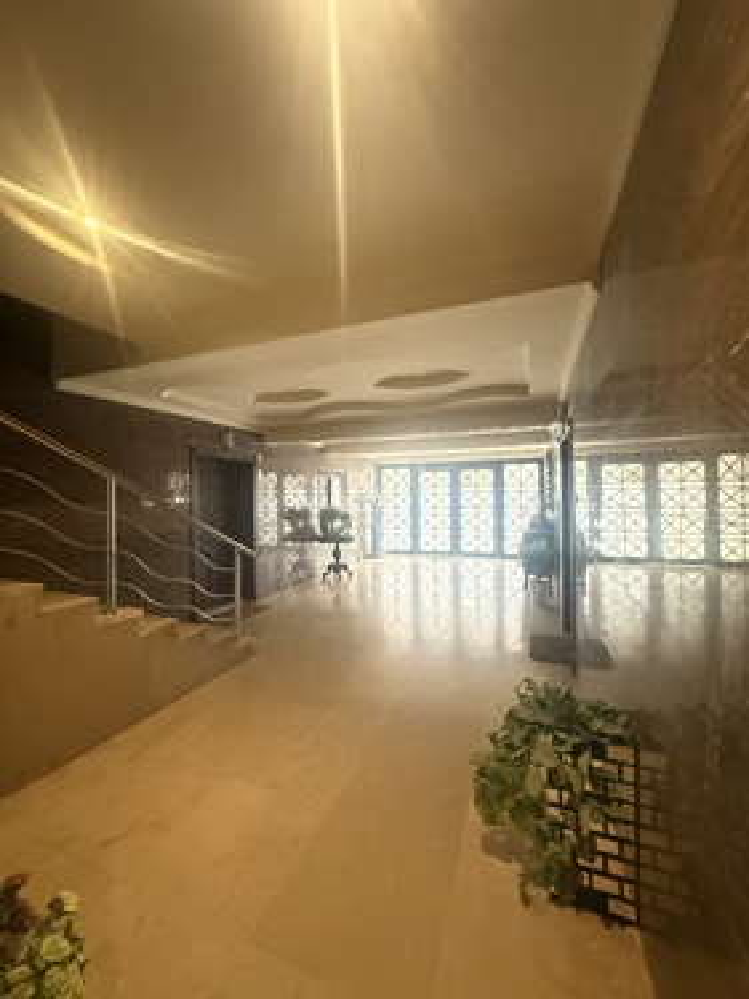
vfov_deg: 102.1
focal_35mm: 14
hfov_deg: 85.6
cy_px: 500
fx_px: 404
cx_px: 374
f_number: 2.2
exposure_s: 1/40
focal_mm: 2.22
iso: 1000
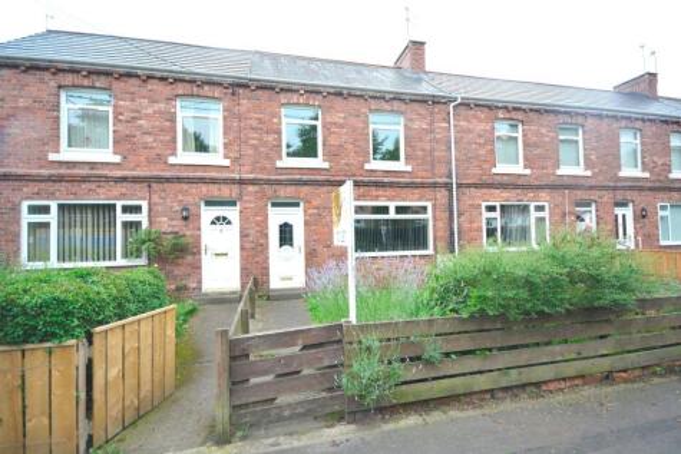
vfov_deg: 72.1
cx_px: 340
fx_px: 312
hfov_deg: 95.0
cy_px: 227
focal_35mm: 16
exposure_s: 1/125
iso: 280
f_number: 5.6
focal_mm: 11
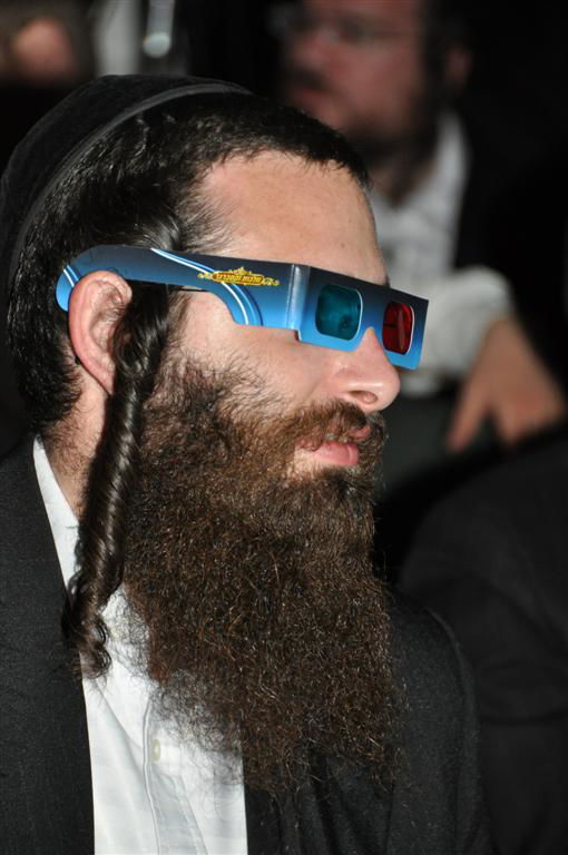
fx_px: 6051
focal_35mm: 255
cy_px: 428
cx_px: 284
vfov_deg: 8.1
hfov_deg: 5.4
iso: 800
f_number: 5.6
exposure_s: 1/60
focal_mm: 170
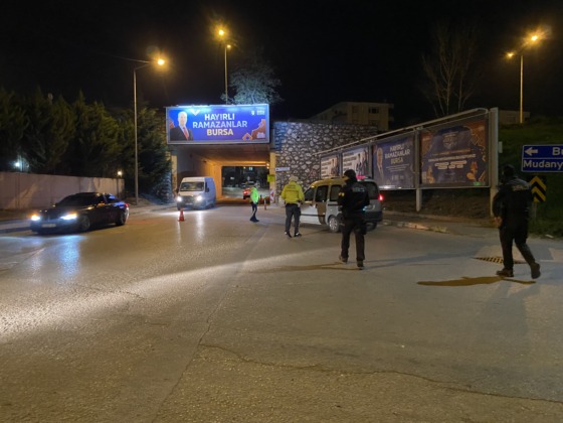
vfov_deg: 53.1
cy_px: 212
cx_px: 282
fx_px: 423
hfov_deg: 67.3
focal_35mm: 26
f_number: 1.8
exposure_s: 1/25
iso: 640
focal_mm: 4.25
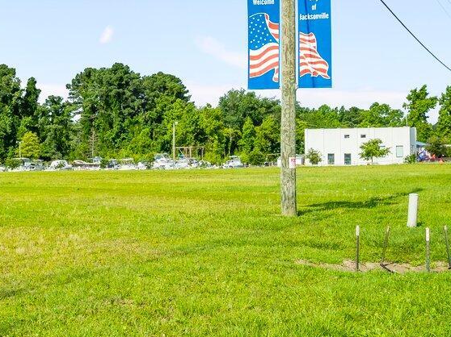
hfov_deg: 30.5
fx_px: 781
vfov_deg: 24.4
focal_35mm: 60
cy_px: 137
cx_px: 32
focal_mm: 17
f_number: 8
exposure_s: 1/800
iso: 125
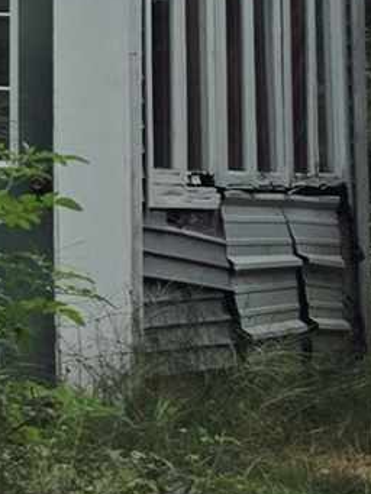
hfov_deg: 5.5
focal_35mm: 207
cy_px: -42
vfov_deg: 9.5
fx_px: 2956
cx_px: -1478
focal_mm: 5.4
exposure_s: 1/1195
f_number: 1.8
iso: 25
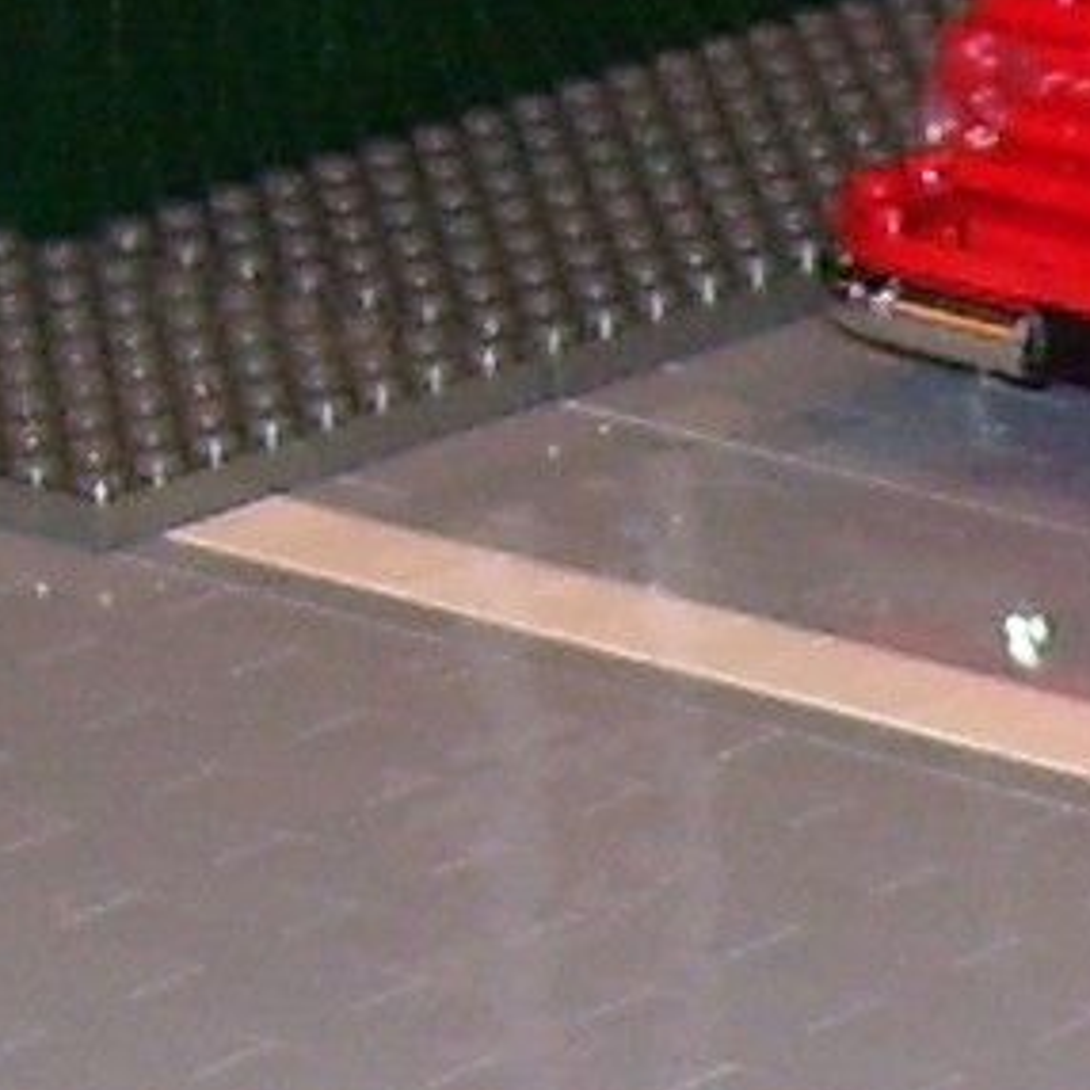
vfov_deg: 6.6
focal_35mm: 256
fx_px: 9120
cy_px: 2123
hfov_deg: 6.5
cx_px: 2698
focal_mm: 6
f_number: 2.7
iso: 80
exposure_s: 1/60
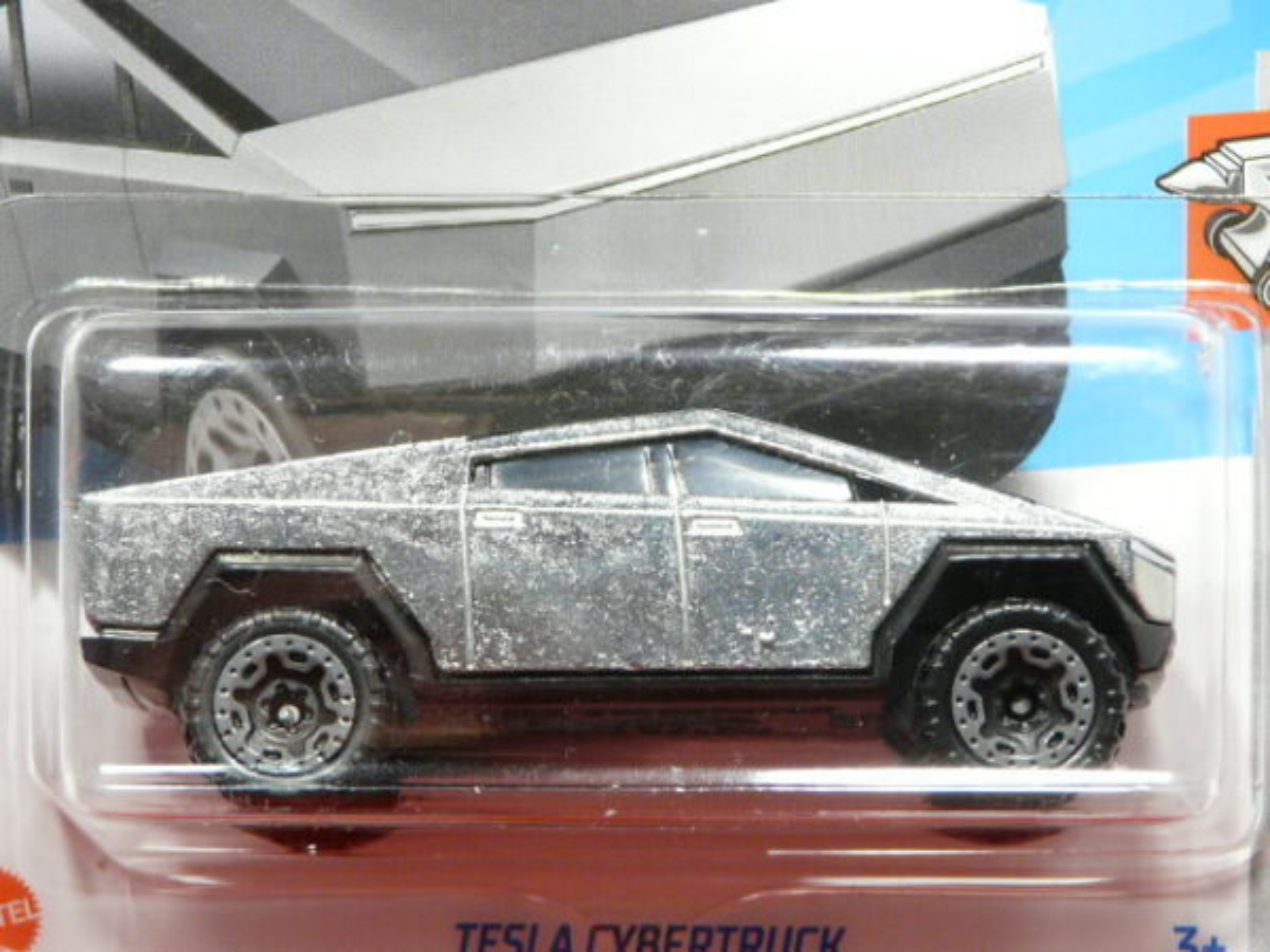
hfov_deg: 13.9
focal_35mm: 142
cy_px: 476
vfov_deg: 10.4
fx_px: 5210
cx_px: 635
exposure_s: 1/30
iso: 200
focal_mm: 14.7
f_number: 3.6
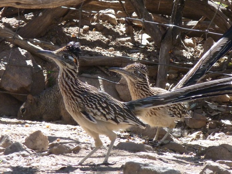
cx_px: 160
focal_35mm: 949
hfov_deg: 2.1
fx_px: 6361
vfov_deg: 1.6
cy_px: 86
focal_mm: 108
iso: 250
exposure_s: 1/250
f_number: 5.2
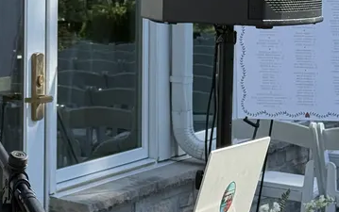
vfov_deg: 8.7
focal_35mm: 151
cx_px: -8
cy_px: -2
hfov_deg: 13.6
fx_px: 1396
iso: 80
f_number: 1.78
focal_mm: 6.76
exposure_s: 1/2865
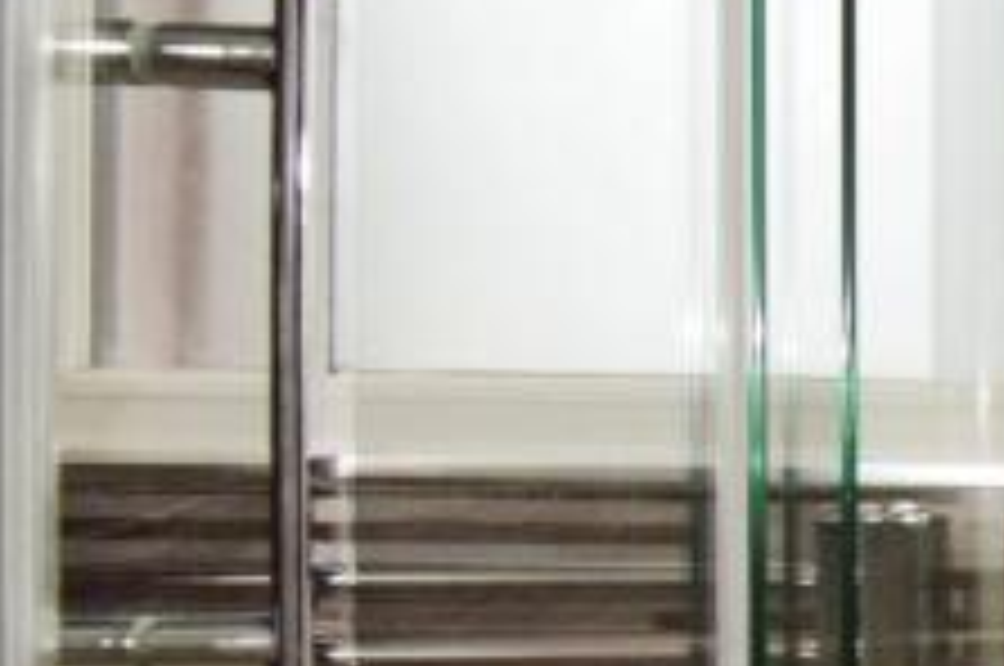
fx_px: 1922
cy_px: 610
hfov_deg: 17.5
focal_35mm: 69
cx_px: 2143
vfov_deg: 19.3
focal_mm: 10
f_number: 8
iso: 1000
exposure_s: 1/160
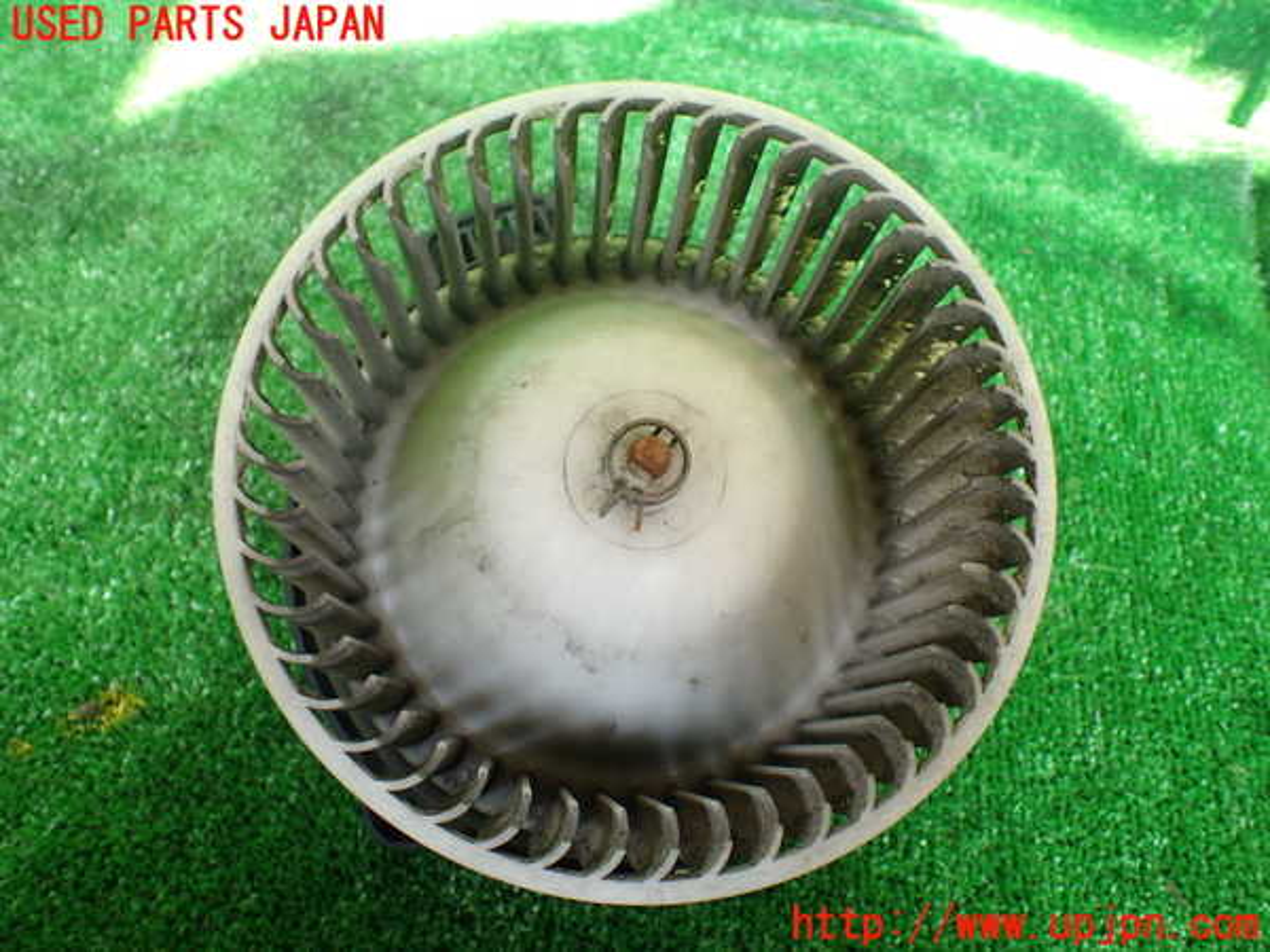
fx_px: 1101
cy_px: 476
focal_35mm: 30
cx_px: 635
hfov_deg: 60.0
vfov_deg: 46.8
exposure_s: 1/125
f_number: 2.3
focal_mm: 5.4
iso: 160
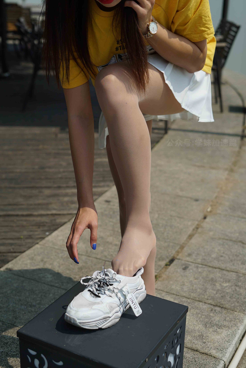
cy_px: 184
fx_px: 512
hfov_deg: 27.0
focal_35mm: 50
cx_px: 123
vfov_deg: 39.6
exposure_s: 1/2000
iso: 100
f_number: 4
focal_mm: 50
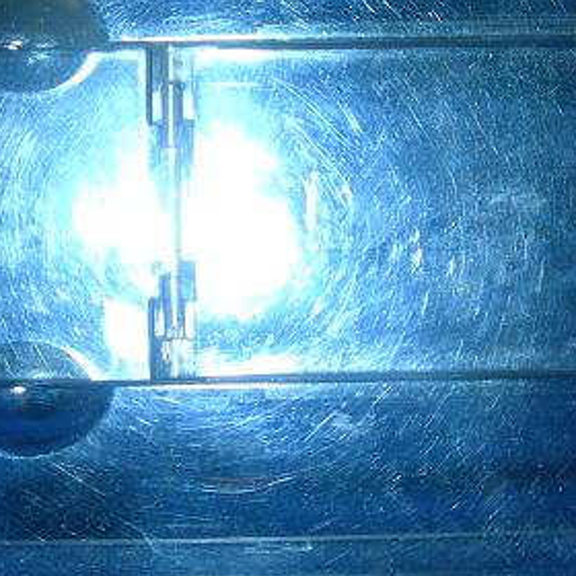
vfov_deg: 18.8
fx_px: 1732
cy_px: 214
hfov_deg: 18.9
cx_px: 220
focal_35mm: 92
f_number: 4.8
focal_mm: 7.8
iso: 50
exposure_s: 1/60.1
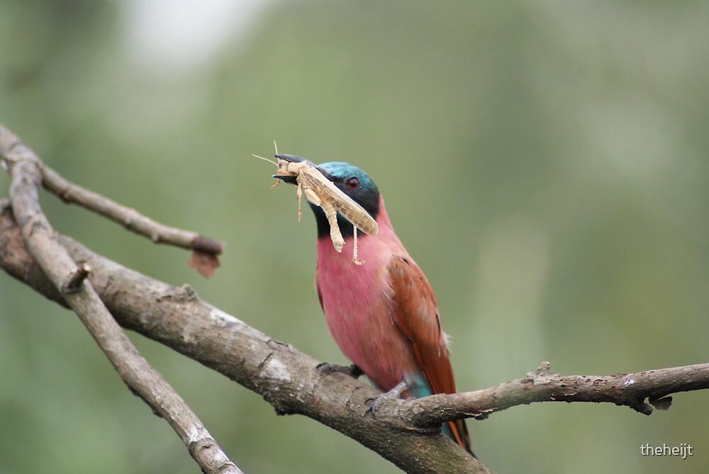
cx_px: 354
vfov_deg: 3.1
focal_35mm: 450
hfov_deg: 4.6
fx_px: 8871
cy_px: 237
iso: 400
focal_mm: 300
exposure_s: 1/320
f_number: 5.6
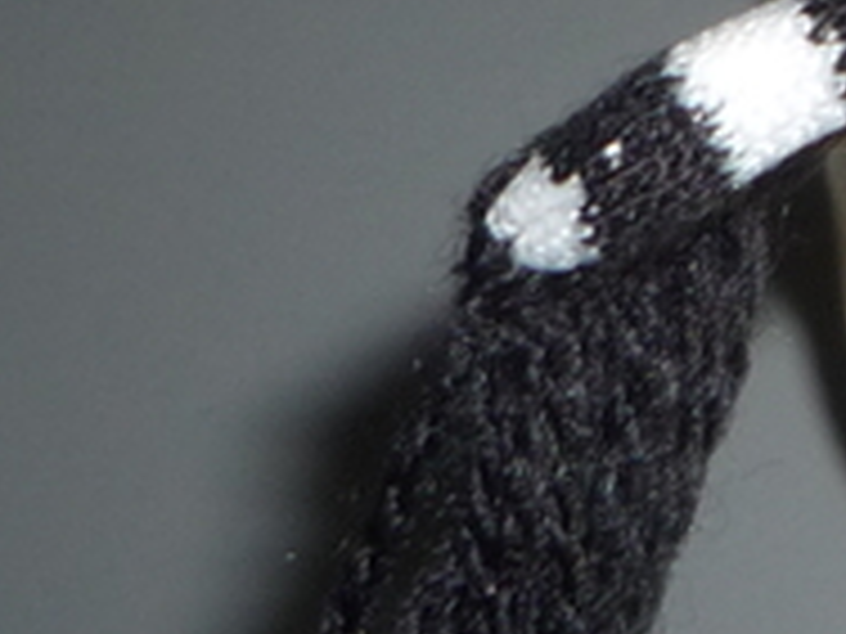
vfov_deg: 7.4
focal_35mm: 191
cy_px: -773
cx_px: 2128
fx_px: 4668
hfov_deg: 9.1
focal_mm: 5.2
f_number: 4
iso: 100
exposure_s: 1/30
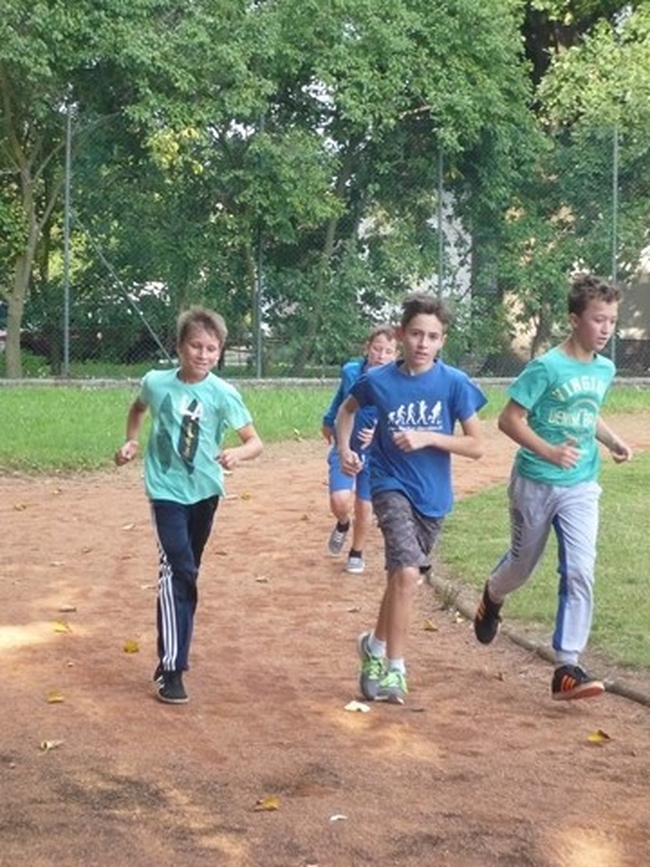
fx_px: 2629
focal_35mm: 105
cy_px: 434
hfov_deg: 14.1
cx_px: 325
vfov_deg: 18.7
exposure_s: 1/250
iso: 400
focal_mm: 17.4
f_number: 5
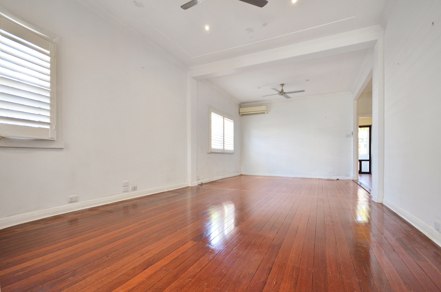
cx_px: 220
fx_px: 183
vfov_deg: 77.1
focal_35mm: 15
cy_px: 146
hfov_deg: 100.5
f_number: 4
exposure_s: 1/60
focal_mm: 10
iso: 560
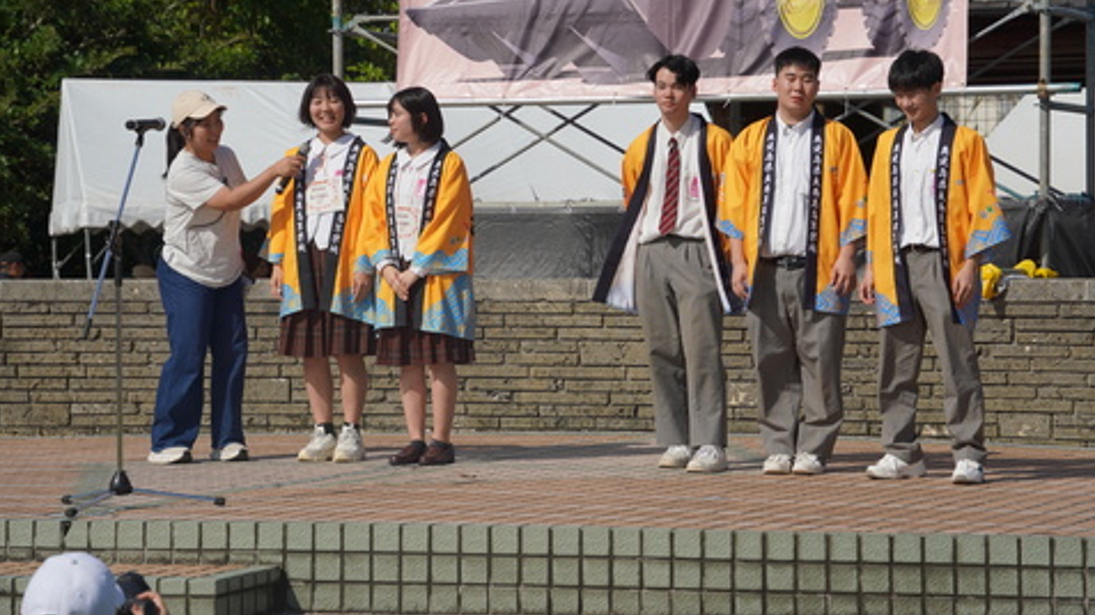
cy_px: 259
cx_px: 546
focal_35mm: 136
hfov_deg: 15.8
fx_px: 3948
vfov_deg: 8.9
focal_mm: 86
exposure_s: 1/1000
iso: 100
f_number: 6.3
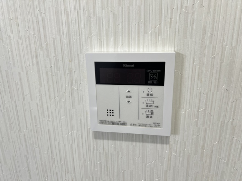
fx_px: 182
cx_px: 121
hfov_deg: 67.3
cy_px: 90
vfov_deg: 53.1
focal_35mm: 26
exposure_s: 1/60
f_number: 1.5
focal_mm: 5.7
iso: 80
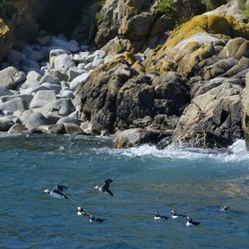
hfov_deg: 6.8
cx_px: 176
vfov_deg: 6.8
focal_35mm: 257
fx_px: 2092
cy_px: 124
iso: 800
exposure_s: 1/1600
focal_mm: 200
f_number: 9
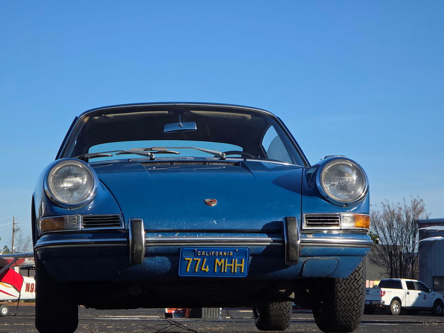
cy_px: 181
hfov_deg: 15.4
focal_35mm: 128
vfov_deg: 11.6
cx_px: 215
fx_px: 1642
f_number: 3.4
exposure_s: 1/1186
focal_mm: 18.6
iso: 64
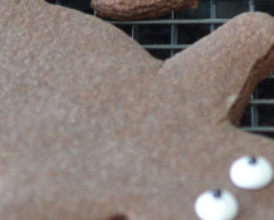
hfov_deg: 7.3
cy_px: -43
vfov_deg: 5.8
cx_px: 293
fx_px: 2144
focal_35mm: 264
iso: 1600
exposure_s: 1/60
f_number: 2.8
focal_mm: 40
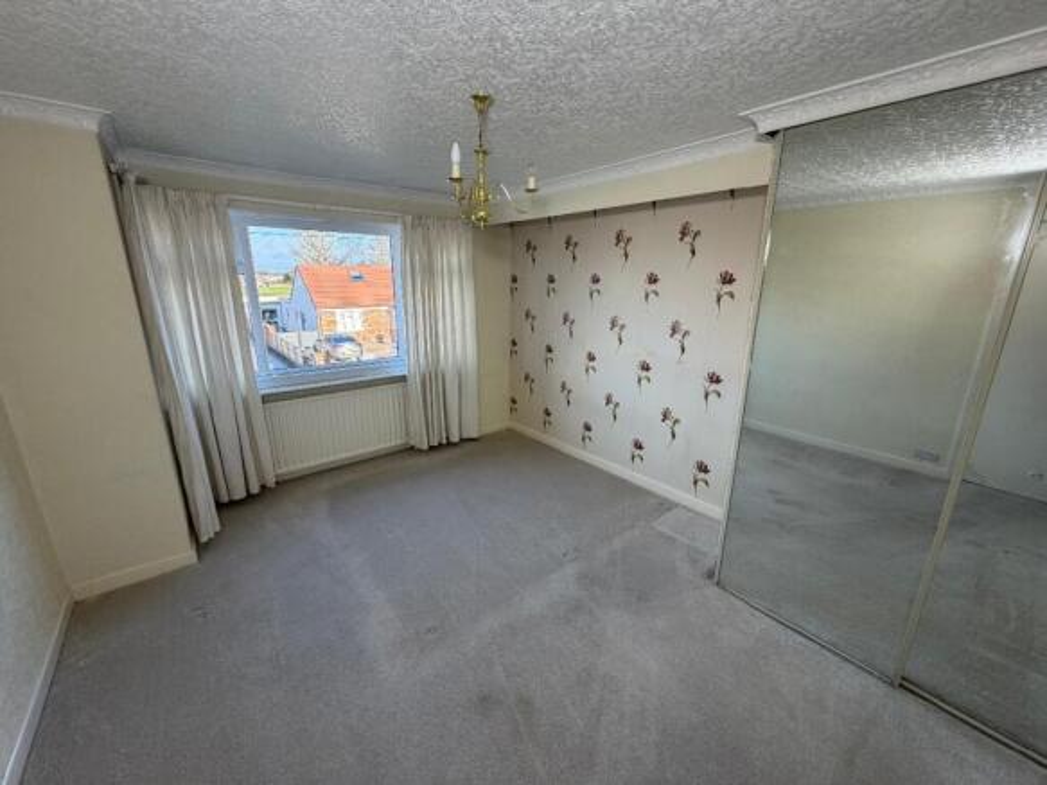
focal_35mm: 14
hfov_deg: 102.1
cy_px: 392
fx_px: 423
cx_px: 524
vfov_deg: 85.7
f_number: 2.2
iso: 100
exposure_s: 1/121
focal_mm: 2.22
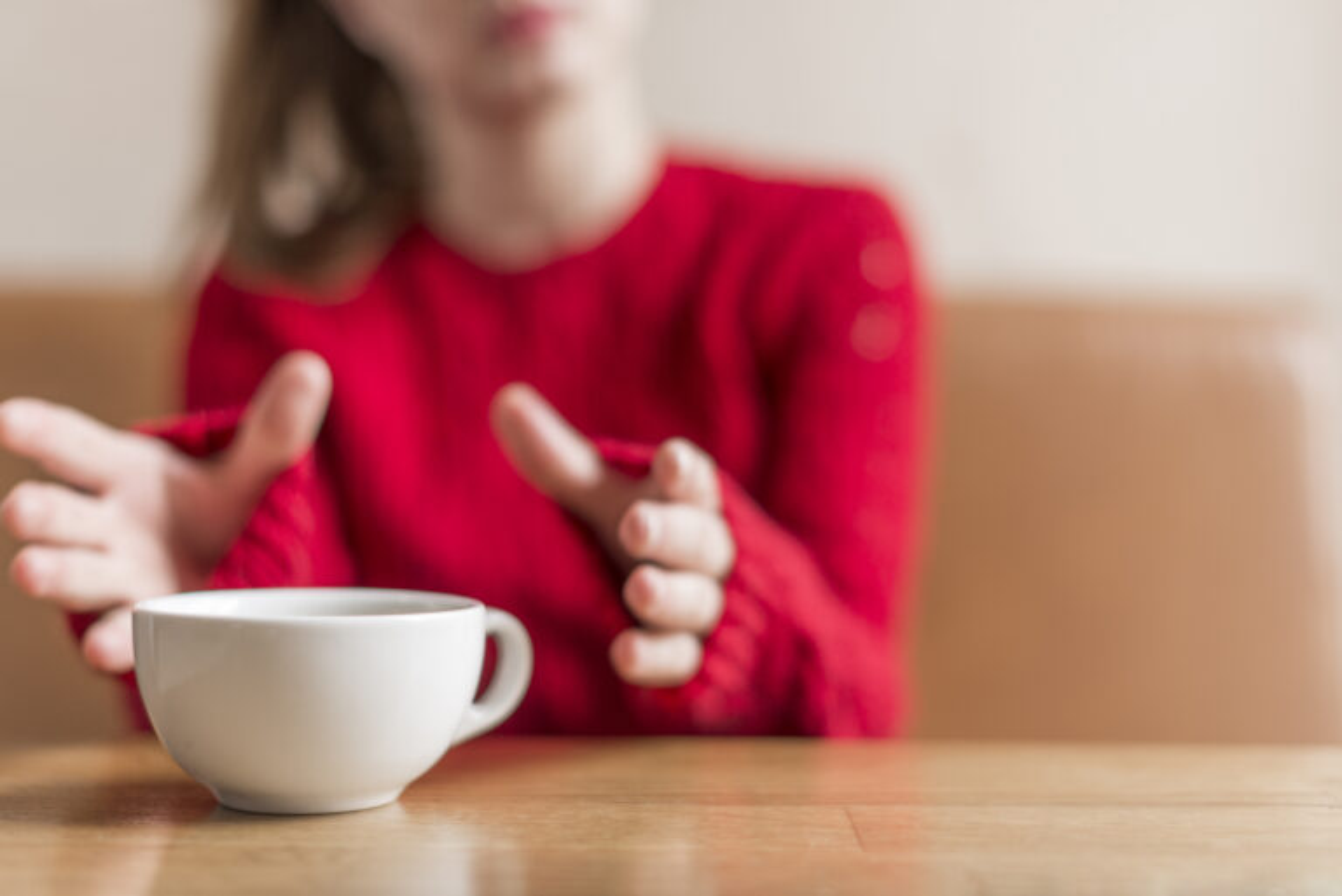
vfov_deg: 27.0
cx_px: 671
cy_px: 448
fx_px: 1865
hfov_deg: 39.6
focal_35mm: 50
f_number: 2
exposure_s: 1/100
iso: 320
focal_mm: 50
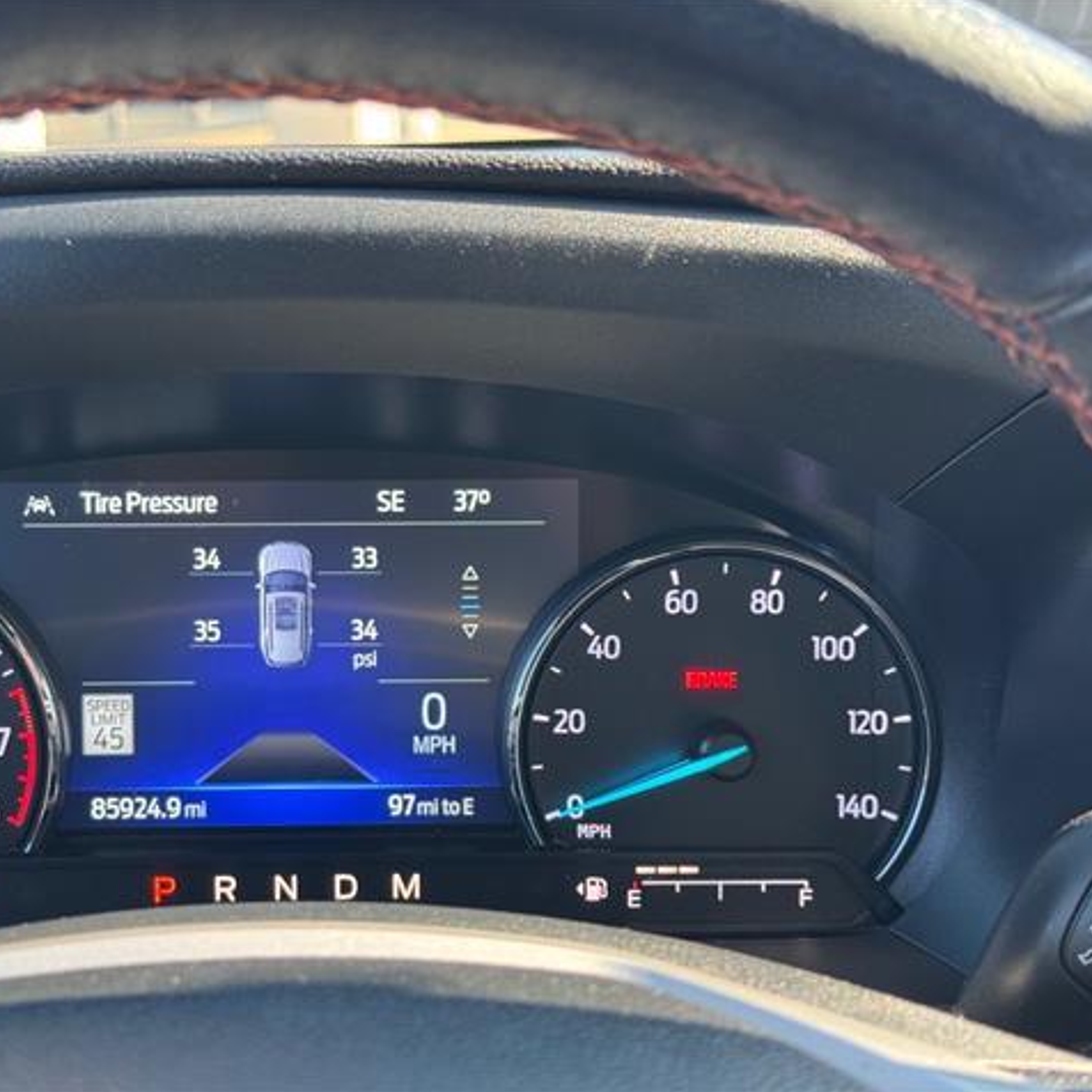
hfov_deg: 29.9
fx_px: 2034
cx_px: 376
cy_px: 544
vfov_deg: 30.0
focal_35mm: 57
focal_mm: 6.76
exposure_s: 1/60
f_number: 1.78
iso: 160
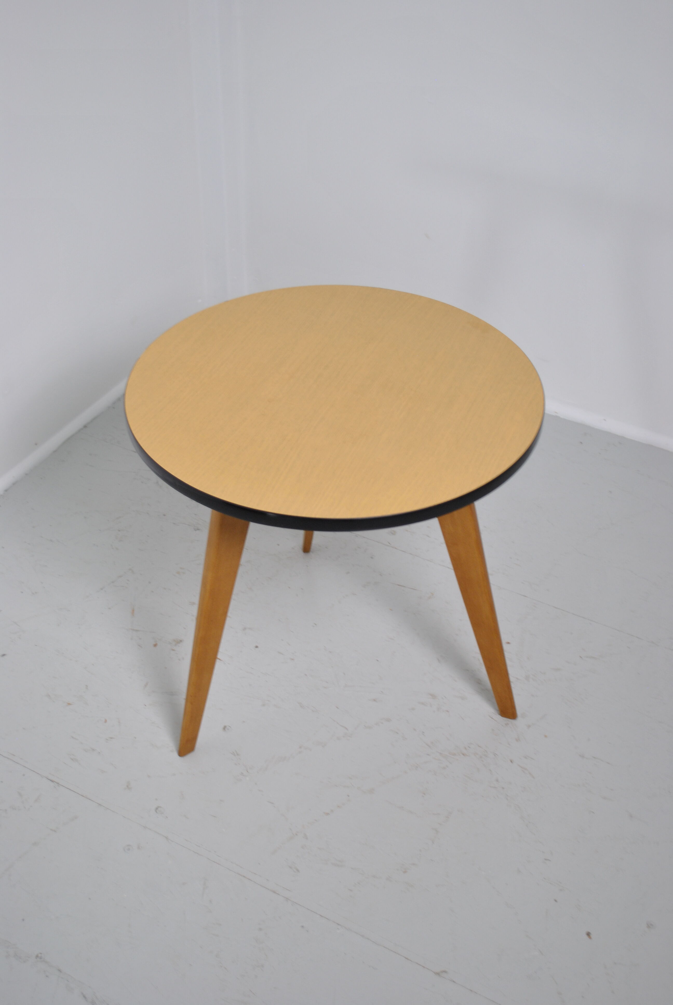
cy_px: 502
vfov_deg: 43.6
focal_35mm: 45
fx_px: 1258
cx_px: 336
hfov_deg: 29.9
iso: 250
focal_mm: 30
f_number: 4.5
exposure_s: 1/30
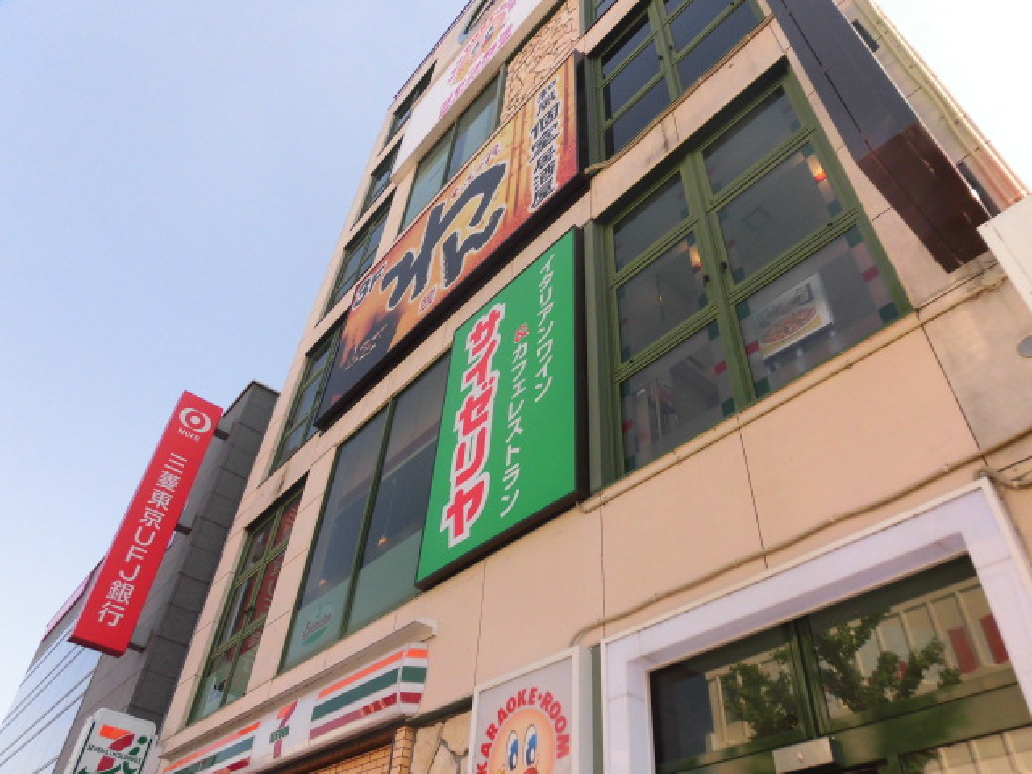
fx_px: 716
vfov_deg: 56.8
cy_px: 387
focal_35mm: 24
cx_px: 516
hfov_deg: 71.6
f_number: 3.1
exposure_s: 1/500
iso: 100
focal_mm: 4.3
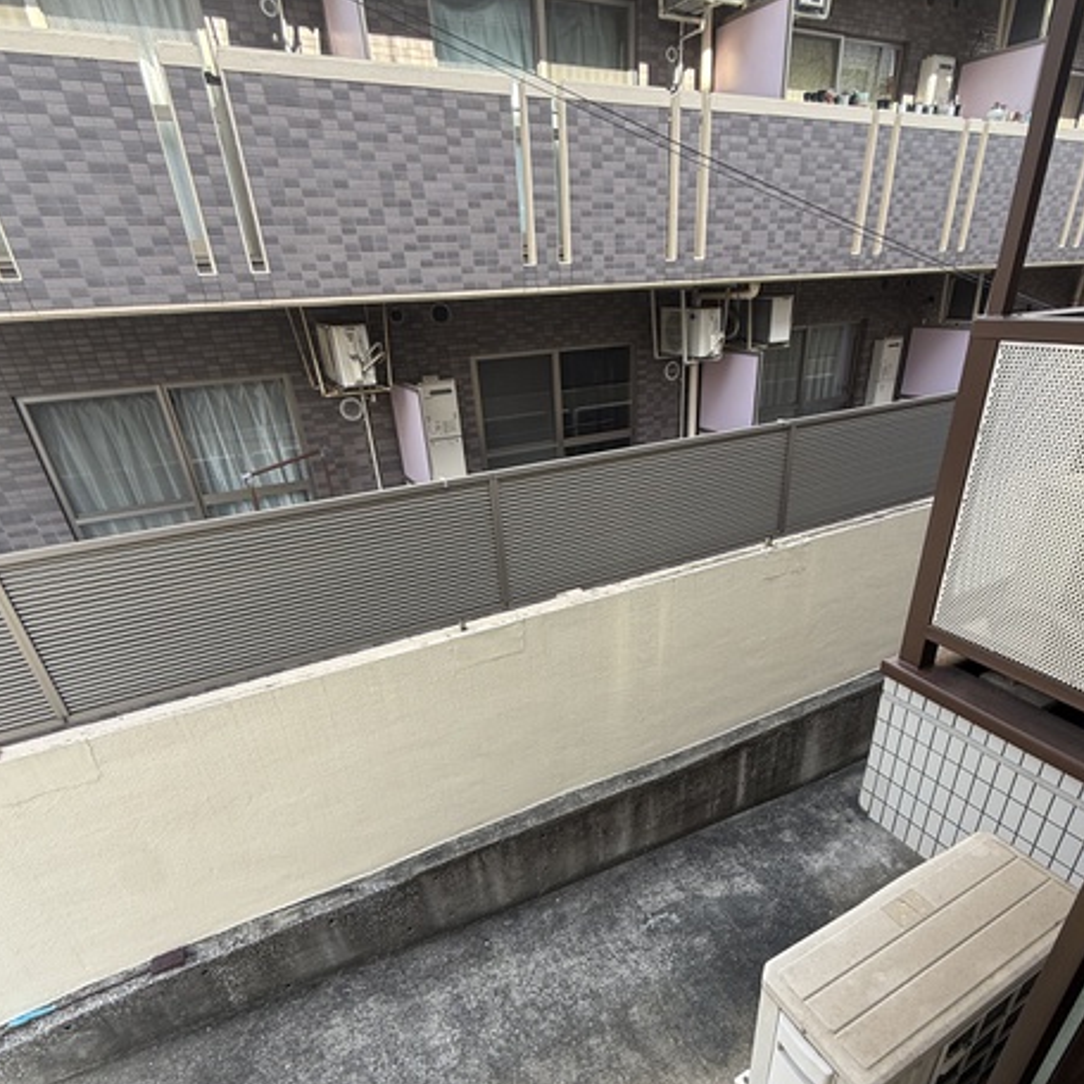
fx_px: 673
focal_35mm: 19
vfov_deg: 76.7
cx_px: 591
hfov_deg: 77.5
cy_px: 658
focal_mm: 2.22
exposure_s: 1/99
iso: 50
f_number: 2.2
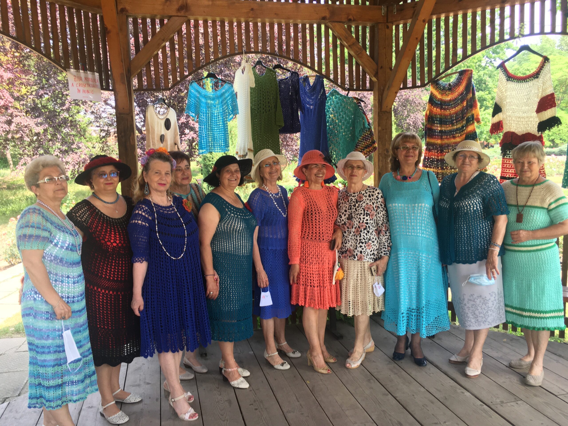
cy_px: 213
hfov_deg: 61.7
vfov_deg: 48.2
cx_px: 284
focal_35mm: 29
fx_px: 476
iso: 32
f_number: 2.2
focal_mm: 4.15
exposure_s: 1/100
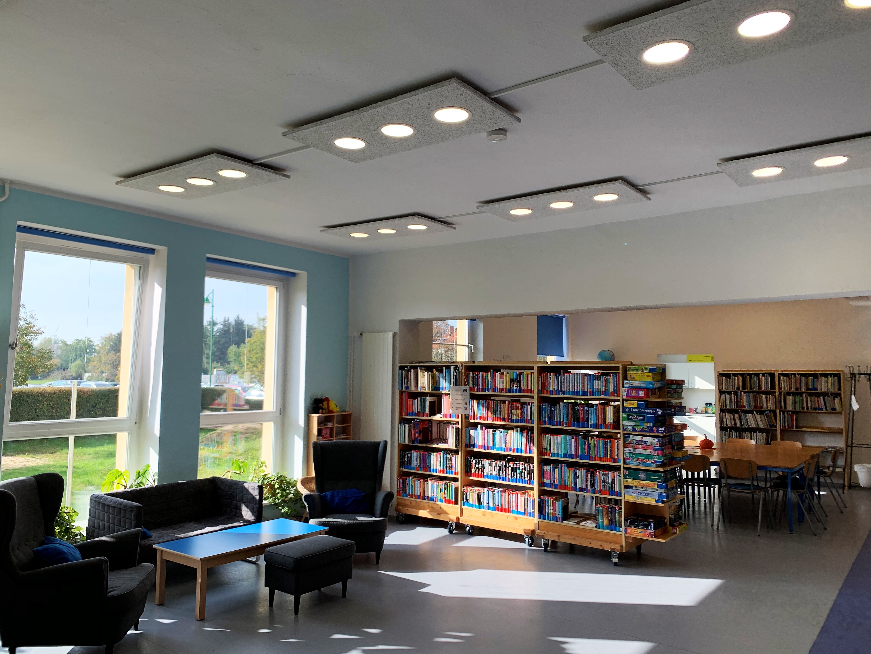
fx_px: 654
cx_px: 436
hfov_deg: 67.3
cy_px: 327
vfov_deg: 53.1
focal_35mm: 26
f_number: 1.8
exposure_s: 1/368
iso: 25
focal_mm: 4.25
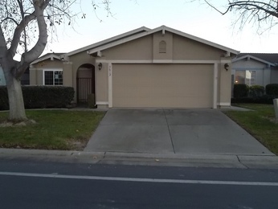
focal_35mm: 32
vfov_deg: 44.2
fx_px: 257
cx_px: 139
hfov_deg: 56.8
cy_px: 104
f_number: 3.7
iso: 480
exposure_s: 1/45
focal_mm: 5.7
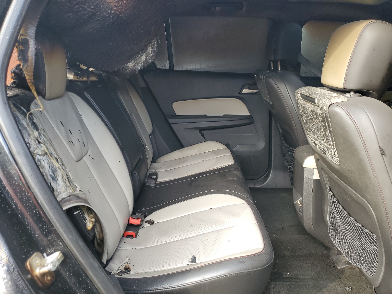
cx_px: 196
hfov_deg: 67.3
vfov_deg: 53.1
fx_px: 294
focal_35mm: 26
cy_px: 147
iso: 79
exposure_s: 1/120
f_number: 1.5
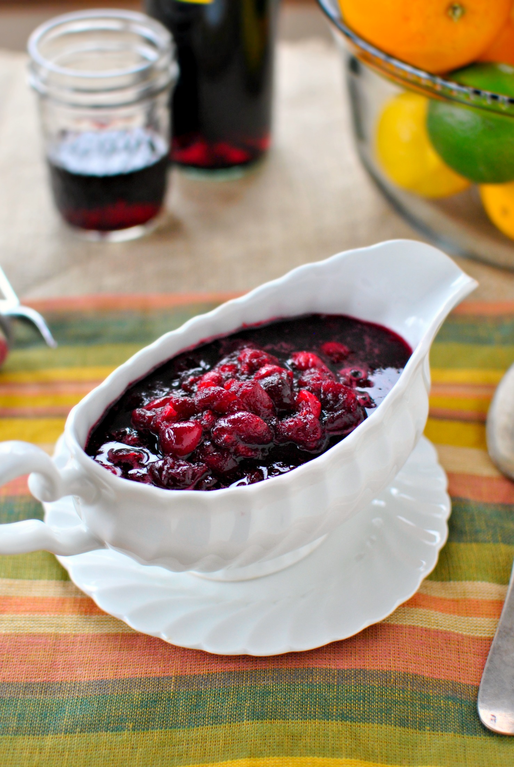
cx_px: 257
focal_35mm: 52
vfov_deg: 37.8
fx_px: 1120
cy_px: 384
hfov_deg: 25.8
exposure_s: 1/100
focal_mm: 35
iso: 400
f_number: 2.5
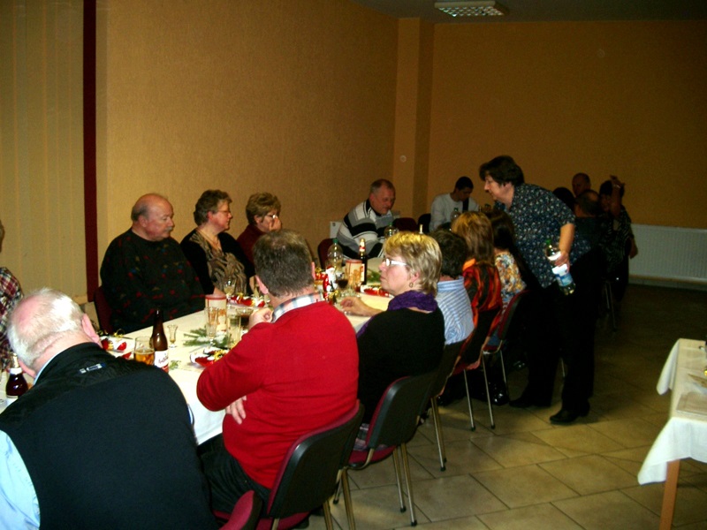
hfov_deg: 50.1
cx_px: 354
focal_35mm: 37
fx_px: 756
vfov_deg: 38.7
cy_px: 265
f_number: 2.6
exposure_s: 1/60
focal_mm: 7.6
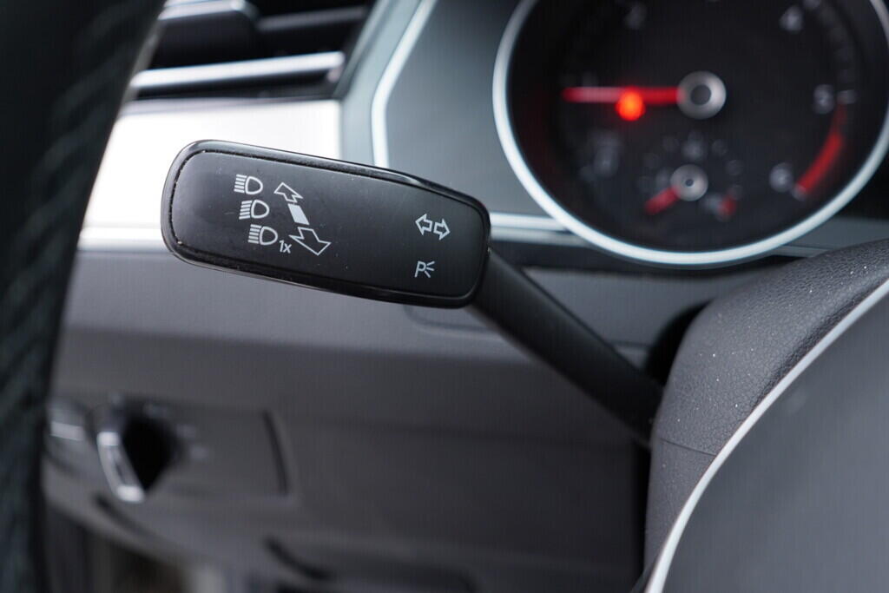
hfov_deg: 53.1
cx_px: 444
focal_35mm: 36
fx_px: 889
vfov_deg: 36.9
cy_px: 296
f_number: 2.8
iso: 250
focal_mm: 24
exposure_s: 1/40
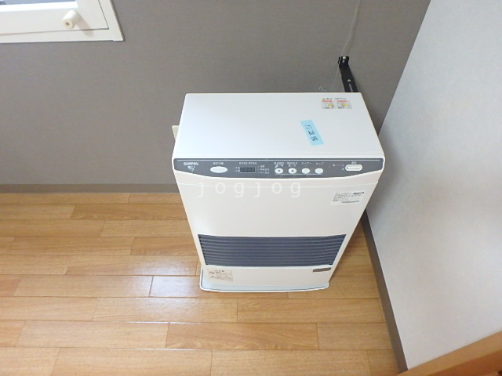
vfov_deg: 63.4
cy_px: 188
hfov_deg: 79.0
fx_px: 305
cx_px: 251
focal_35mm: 21
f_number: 3.5
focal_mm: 3.7
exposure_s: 1/30
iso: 800
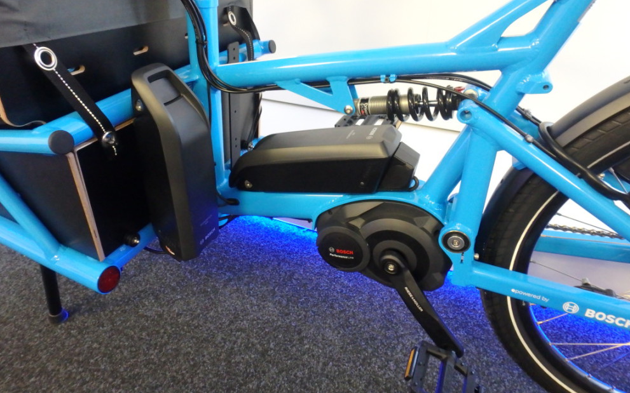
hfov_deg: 77.2
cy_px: 184
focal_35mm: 23
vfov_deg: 52.9
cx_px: 315
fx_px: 395
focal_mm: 3.7
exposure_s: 1/20
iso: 800
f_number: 3.5
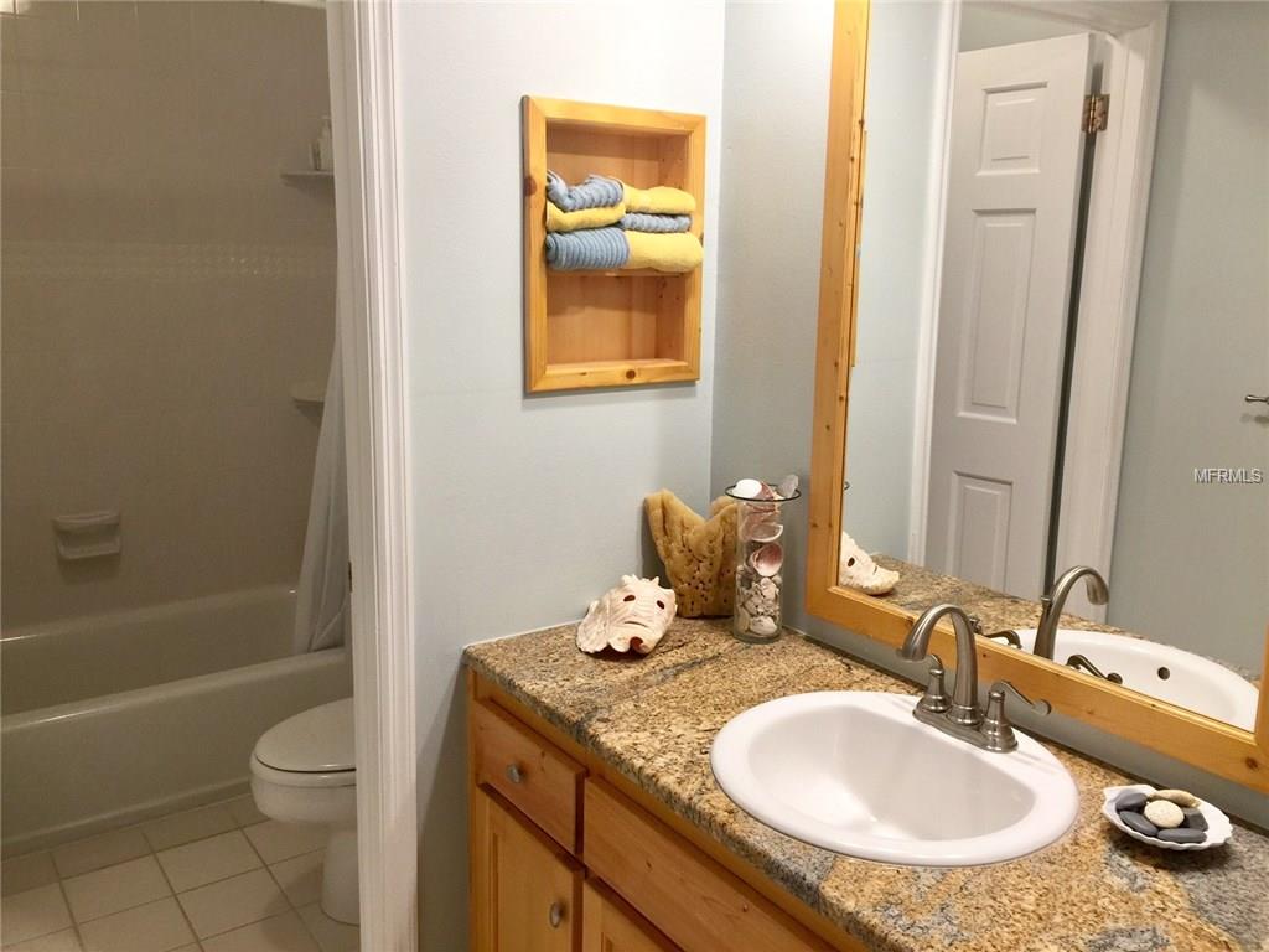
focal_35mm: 29
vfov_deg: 48.2
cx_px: 634
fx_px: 1063
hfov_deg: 61.7
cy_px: 476
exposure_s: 1/30
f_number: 2.2
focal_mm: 4.15
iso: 50
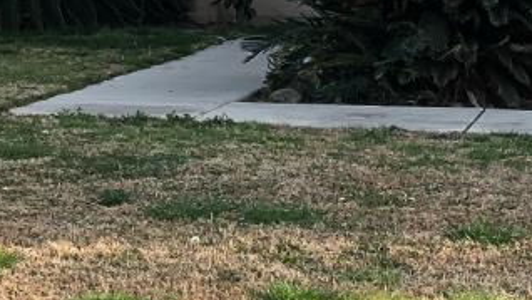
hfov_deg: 14.9
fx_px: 2032
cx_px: 308
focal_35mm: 144
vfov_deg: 8.4
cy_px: 26
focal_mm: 3.99
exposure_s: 1/352
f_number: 1.8
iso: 20
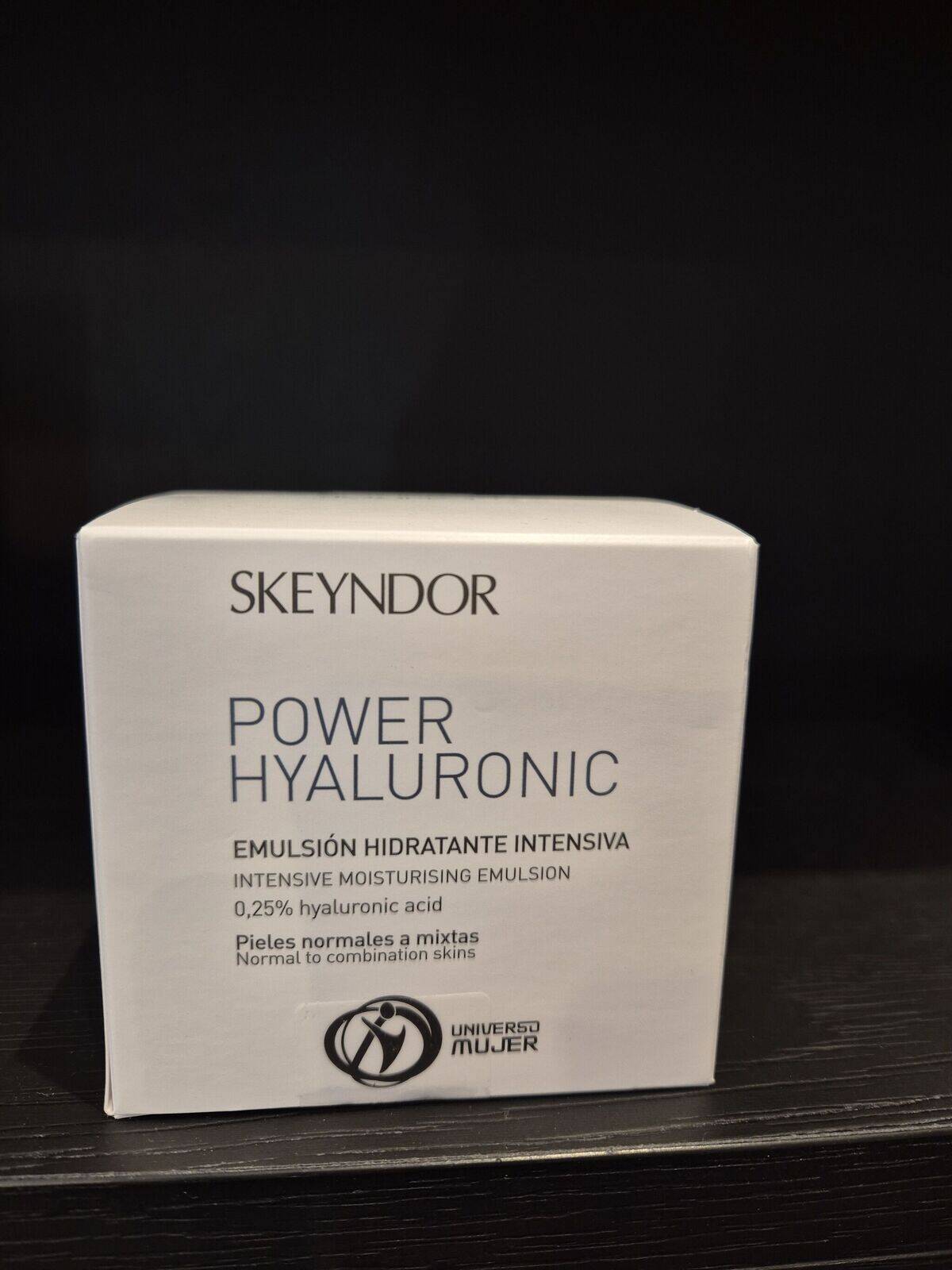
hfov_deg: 58.9
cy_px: 635
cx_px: 476
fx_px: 843
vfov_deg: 73.9
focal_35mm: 23
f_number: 1.8
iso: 160
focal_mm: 5.4
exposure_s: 1/57
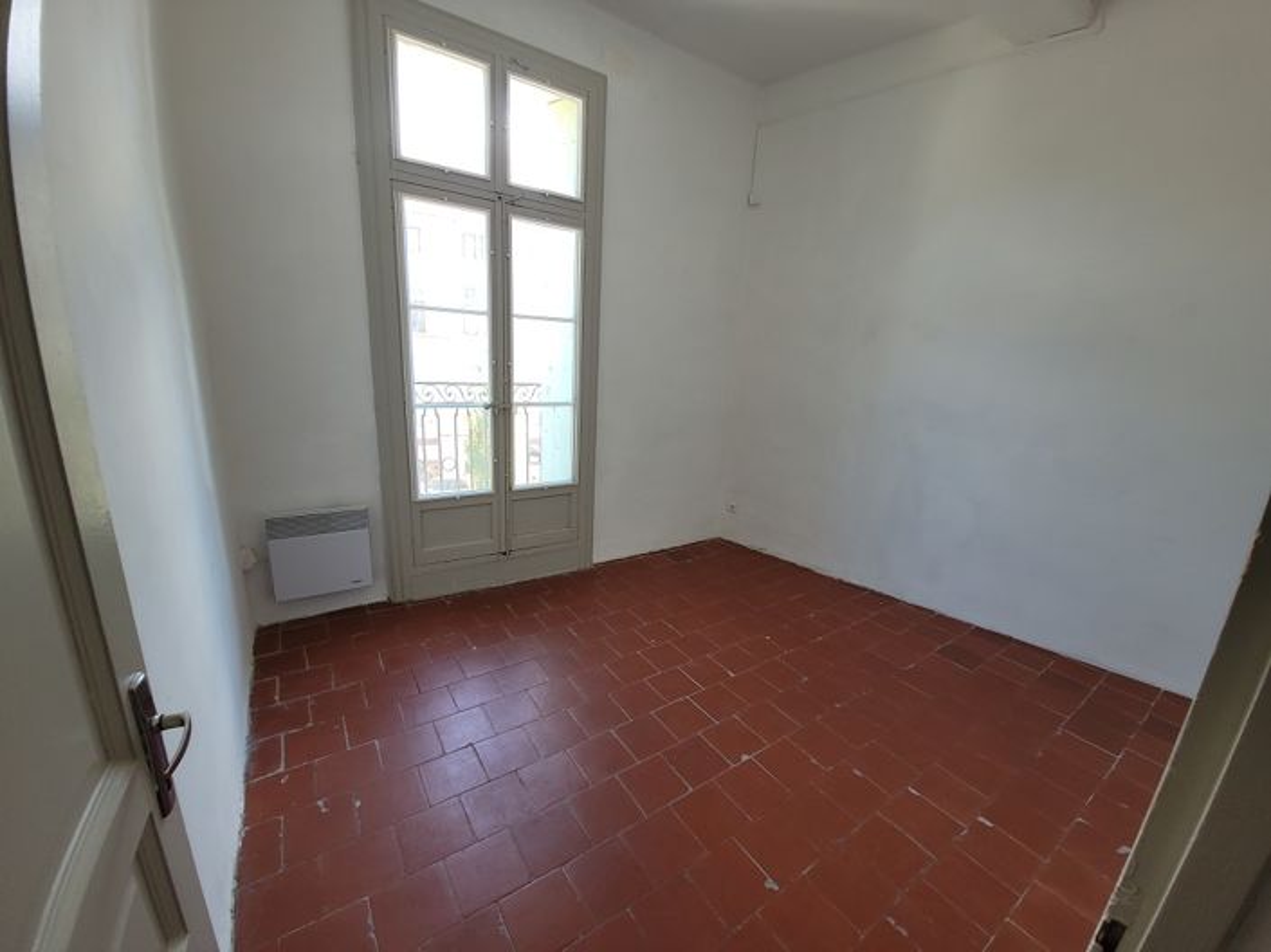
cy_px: 476
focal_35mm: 13
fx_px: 477
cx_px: 636
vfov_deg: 89.9
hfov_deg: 106.2
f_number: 2.2
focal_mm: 1.74
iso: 64
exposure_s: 1/50
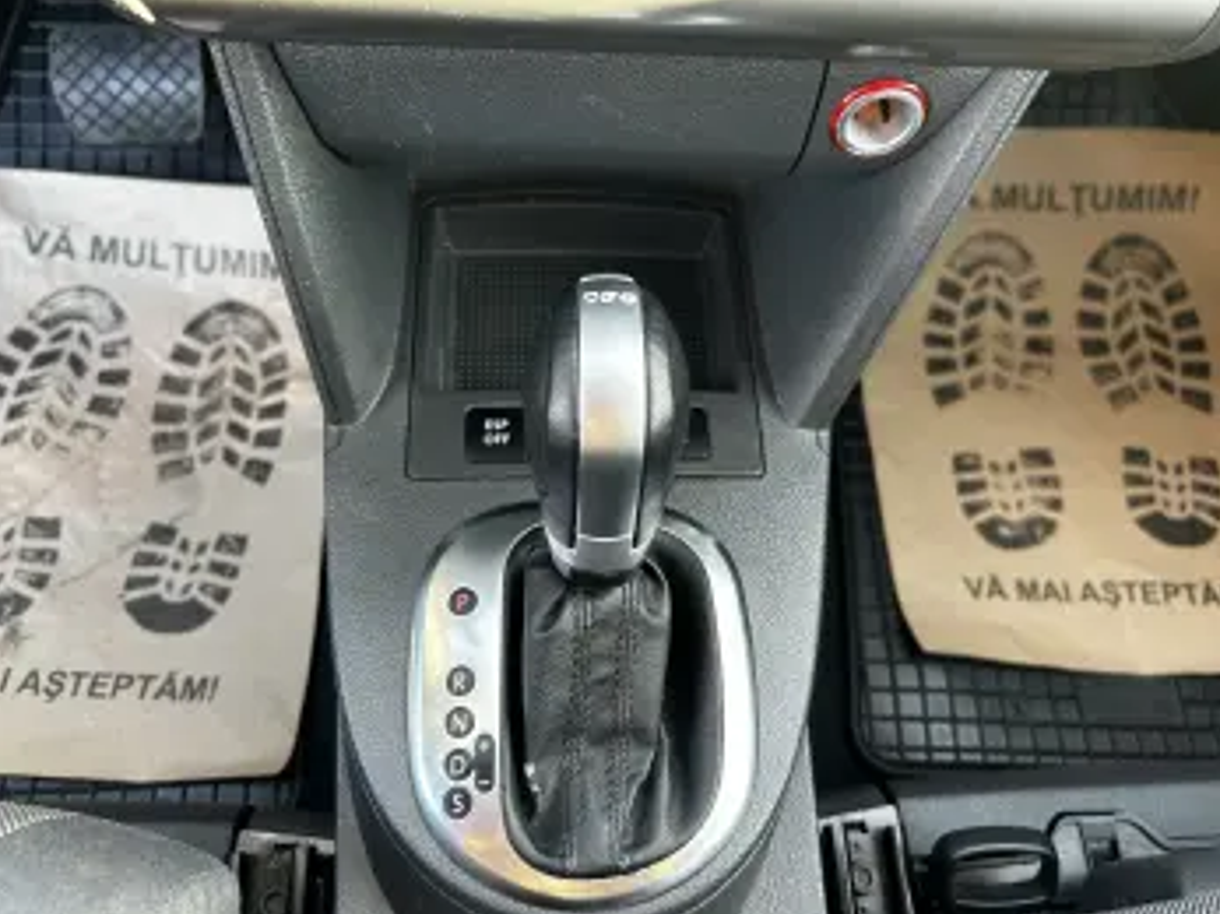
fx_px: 951
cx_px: 619
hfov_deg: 65.3
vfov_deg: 51.3
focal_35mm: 27
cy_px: 457
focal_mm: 5.7
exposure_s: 1/68
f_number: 1.5
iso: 125
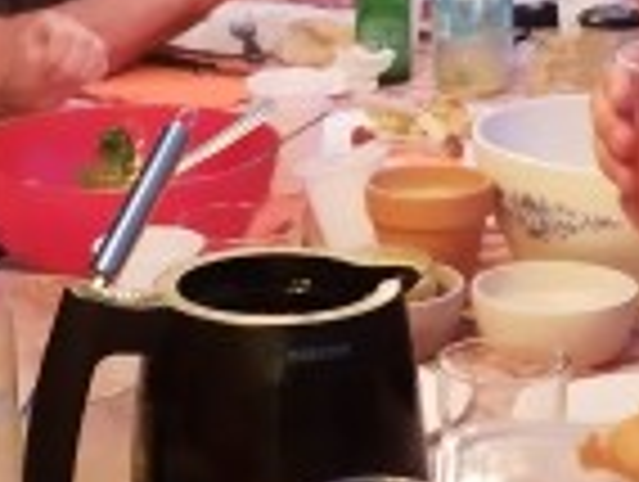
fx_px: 2496
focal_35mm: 135
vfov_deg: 11.0
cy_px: 153
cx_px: 333
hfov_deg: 14.6
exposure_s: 1/20
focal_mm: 5.89
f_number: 1.89
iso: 1110
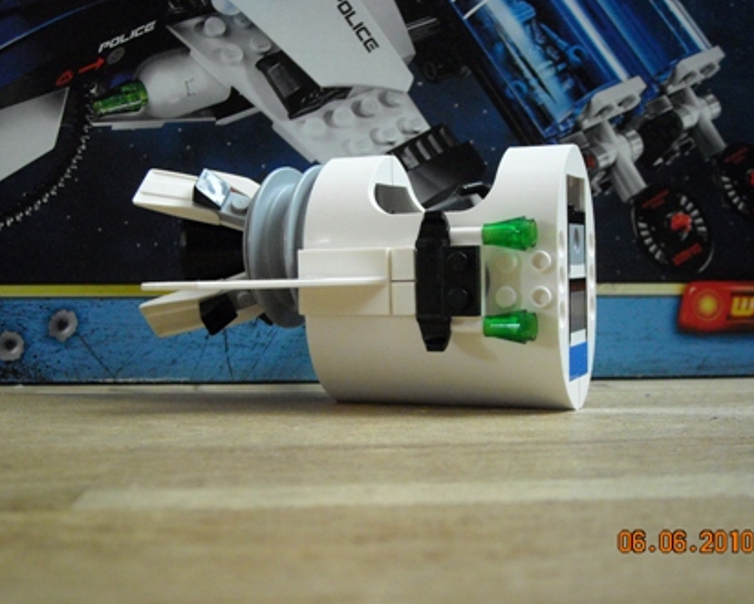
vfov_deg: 29.2
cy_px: 298
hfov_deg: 36.0
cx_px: 379
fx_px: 1161
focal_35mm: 52
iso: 518
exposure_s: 1/8
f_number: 3.2
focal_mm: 7.92
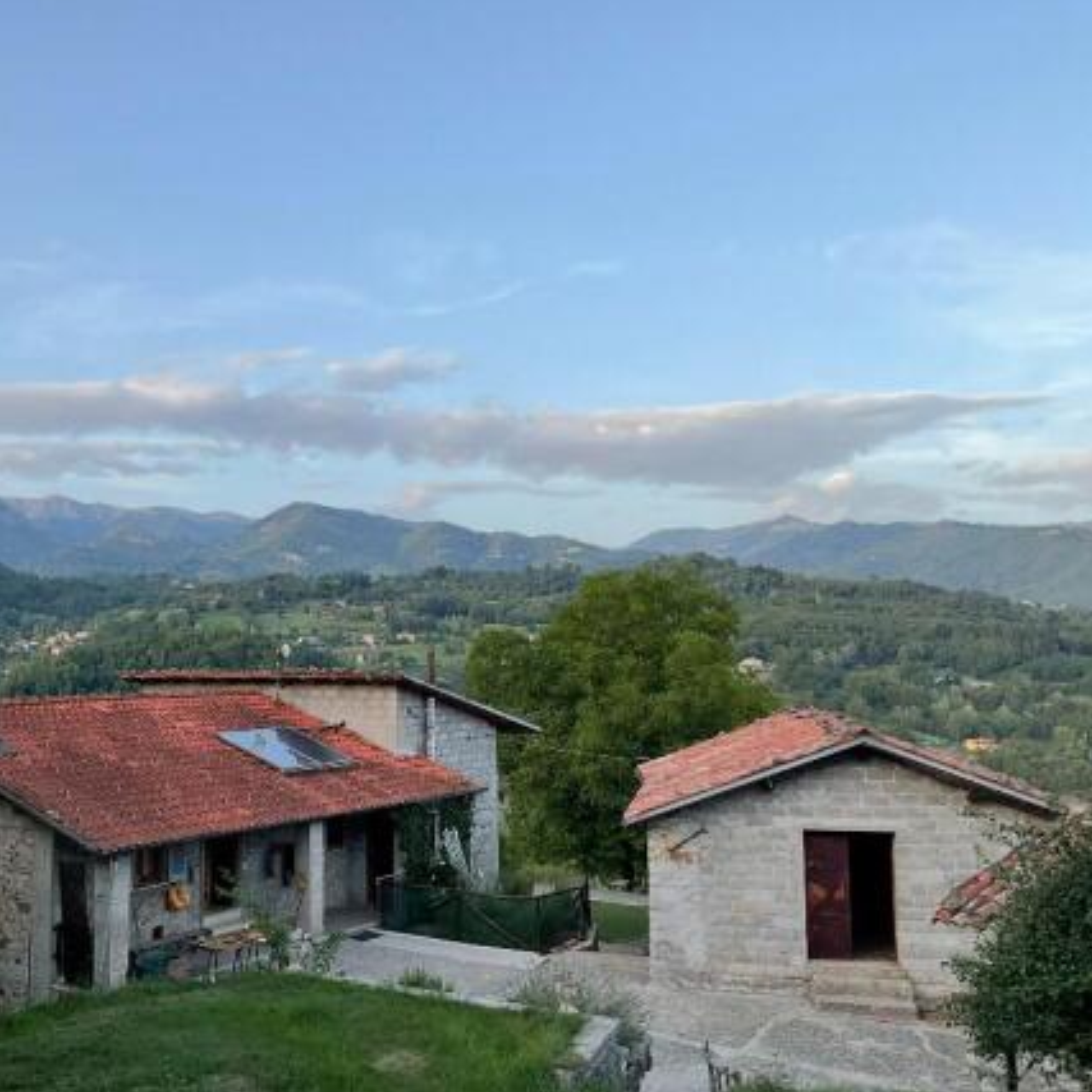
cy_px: 549
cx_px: 372
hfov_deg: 46.5
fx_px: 1249
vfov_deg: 47.2
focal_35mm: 35
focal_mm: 3
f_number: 1.8
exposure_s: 1/322
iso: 16
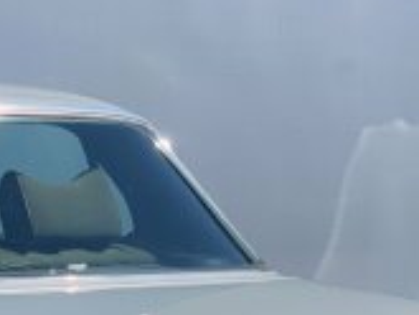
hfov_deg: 9.6
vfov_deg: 7.3
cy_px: 340
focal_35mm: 202
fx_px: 2447
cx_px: -124
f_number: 2.4
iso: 16
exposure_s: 1/705
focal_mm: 6
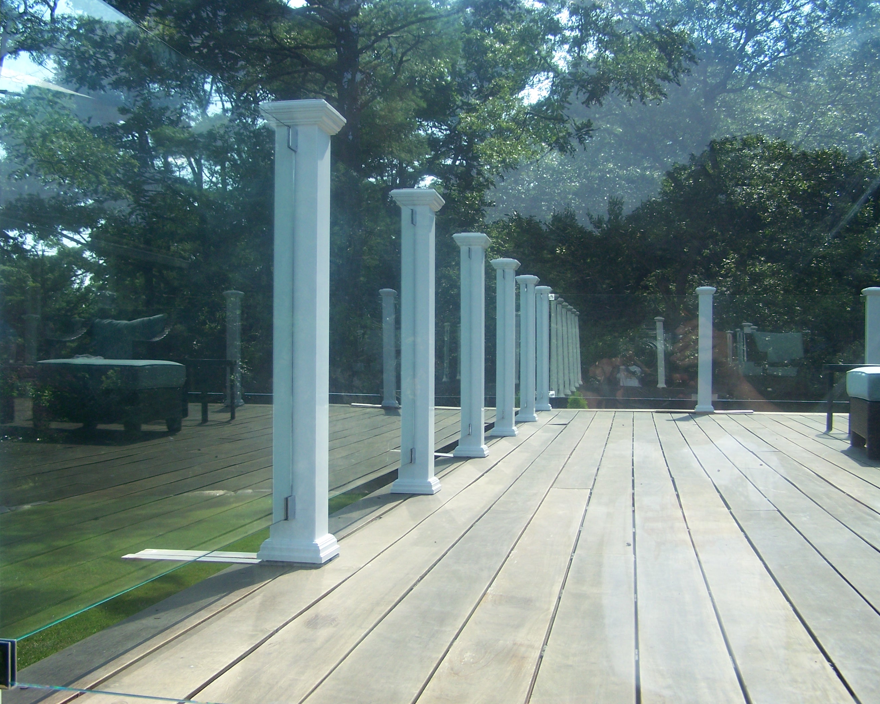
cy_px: 352
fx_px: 1042
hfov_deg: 45.8
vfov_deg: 37.3
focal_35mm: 40
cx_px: 423
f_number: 2.8
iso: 80
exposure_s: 1/500
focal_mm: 6.3
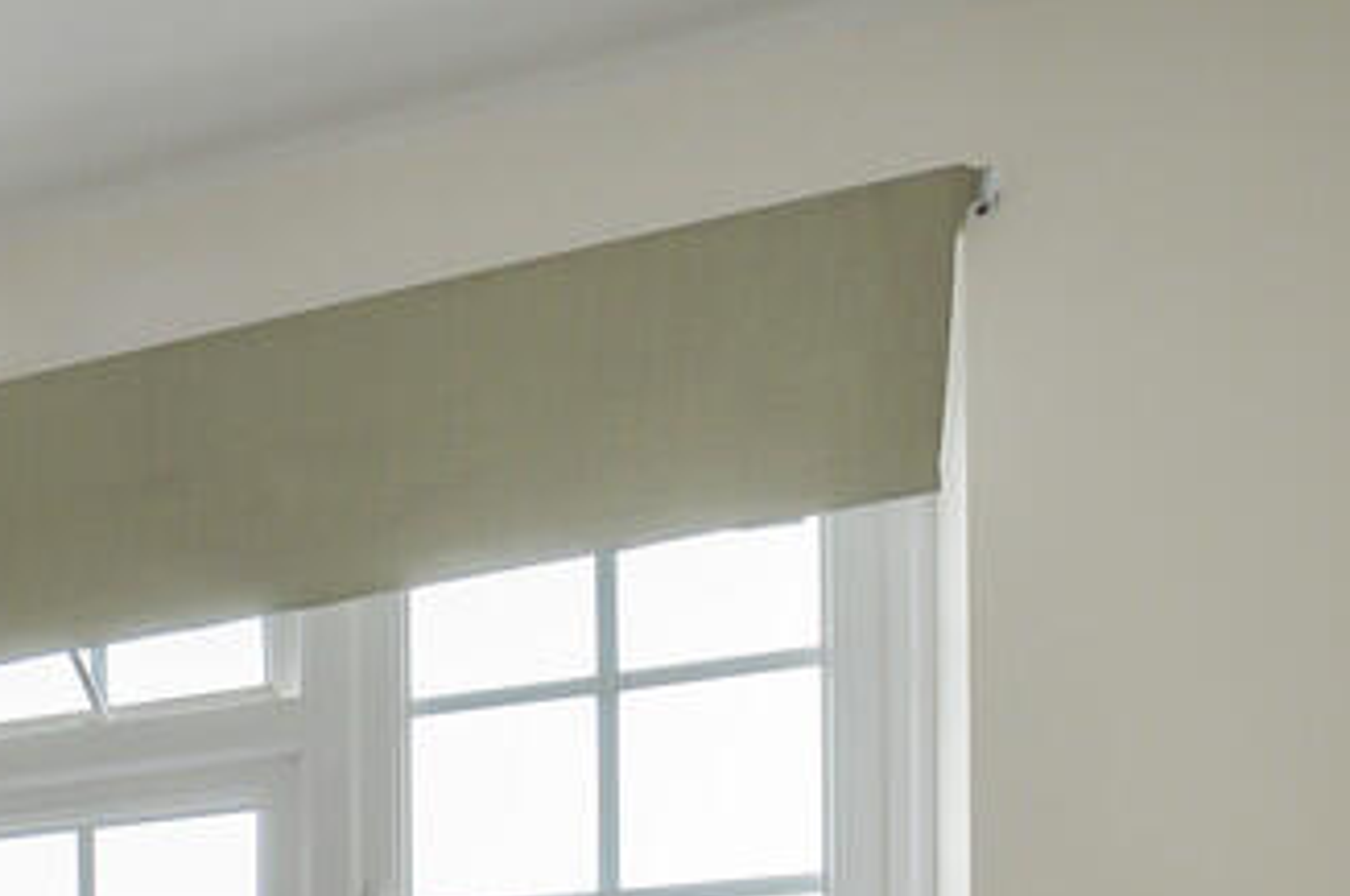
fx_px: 1760
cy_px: 1259
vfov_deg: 23.9
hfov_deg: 30.8
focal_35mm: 47
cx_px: -487
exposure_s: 1/8
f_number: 14
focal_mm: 10
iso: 400
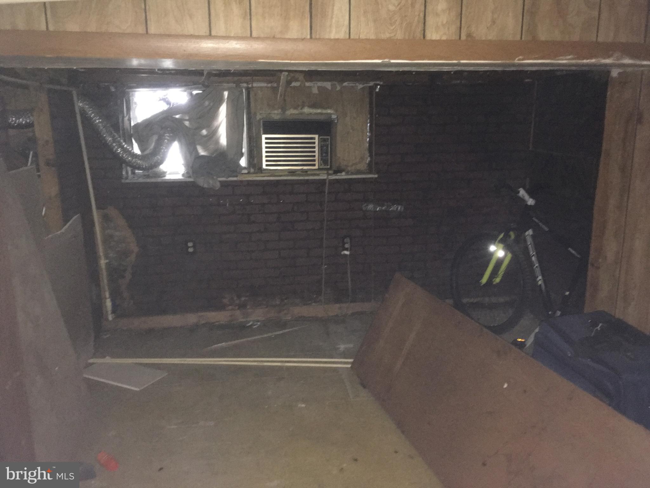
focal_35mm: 29
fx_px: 545
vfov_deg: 48.2
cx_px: 325
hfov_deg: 61.7
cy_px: 244
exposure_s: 1/16
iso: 320
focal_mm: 4.15
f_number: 2.2
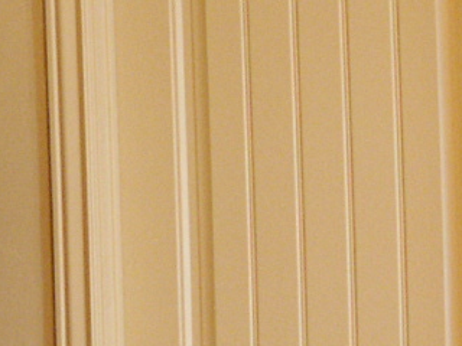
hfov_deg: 13.5
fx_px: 1869
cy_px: 438
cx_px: -178
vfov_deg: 10.4
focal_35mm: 140
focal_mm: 7.21
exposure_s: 1/4
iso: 200
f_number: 2.8
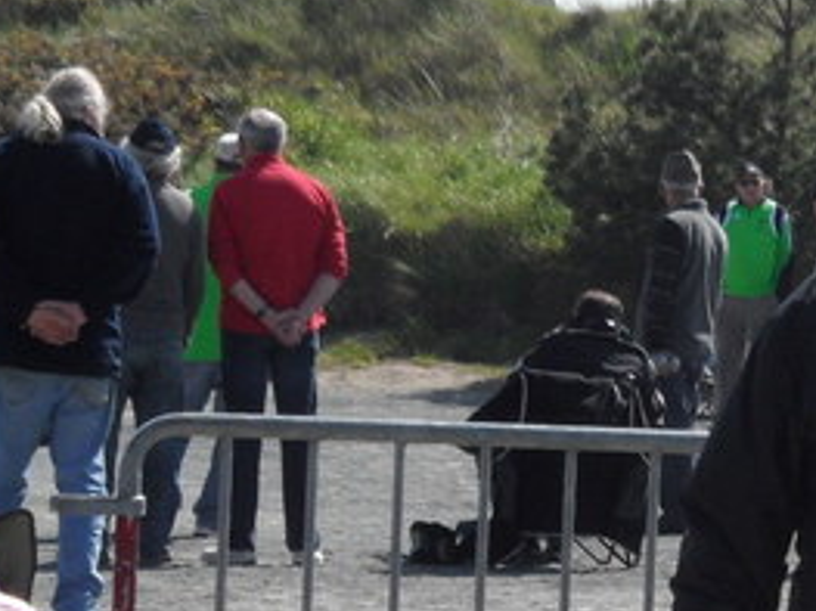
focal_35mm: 292
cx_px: 1052
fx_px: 6880
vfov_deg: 5.1
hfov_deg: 6.7
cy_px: 800
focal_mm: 13.2
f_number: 4.2
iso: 80
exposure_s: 1/500
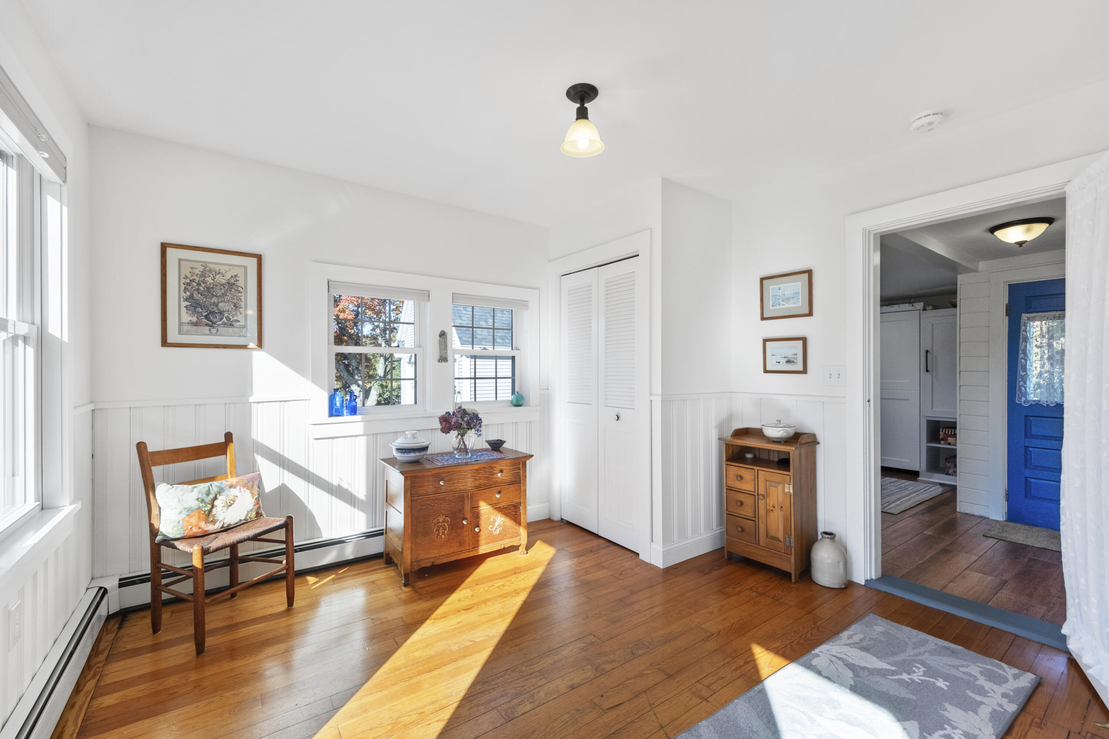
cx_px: 554
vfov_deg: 77.3
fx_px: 462
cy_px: 370
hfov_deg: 100.4
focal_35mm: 15
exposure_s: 1/30
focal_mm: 9.7
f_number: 8
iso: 500
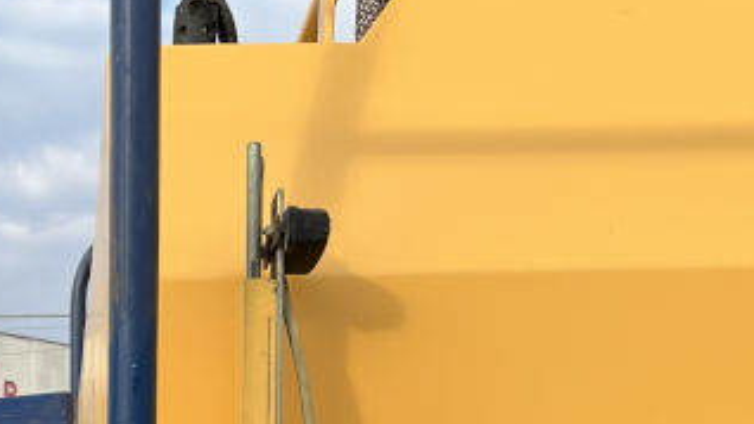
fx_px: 1780
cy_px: 782
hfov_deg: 23.0
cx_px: 12
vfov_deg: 12.4
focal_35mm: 89
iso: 50
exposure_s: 1/2123
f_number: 1.5
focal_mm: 5.7
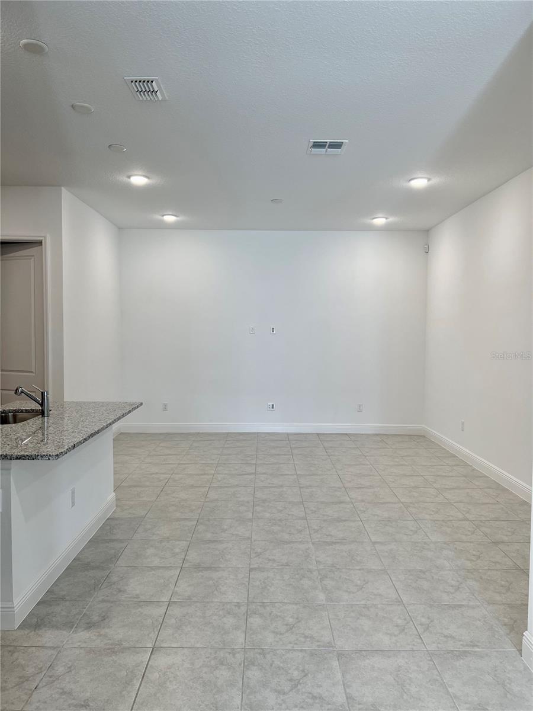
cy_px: 356
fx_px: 534
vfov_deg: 67.3
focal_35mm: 26
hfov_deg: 53.1
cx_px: 266
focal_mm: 5.7
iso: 64
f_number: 1.5
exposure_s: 1/120
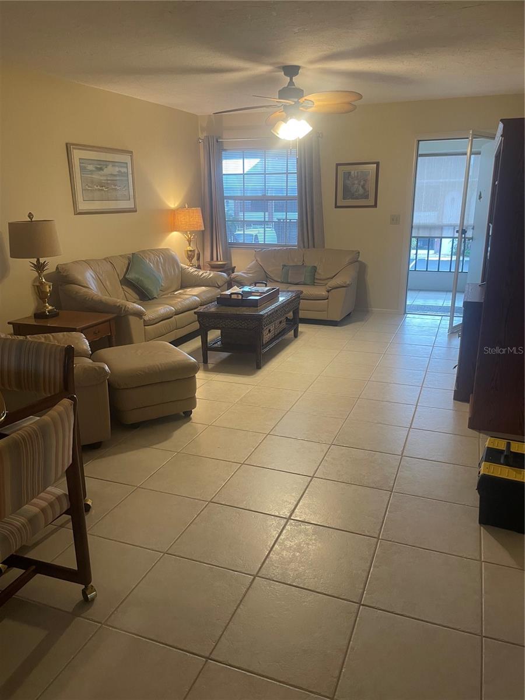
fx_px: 526
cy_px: 350
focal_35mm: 26
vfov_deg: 67.3
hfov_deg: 53.1
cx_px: 262
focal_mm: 4.2
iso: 160
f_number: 1.6
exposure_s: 1/60
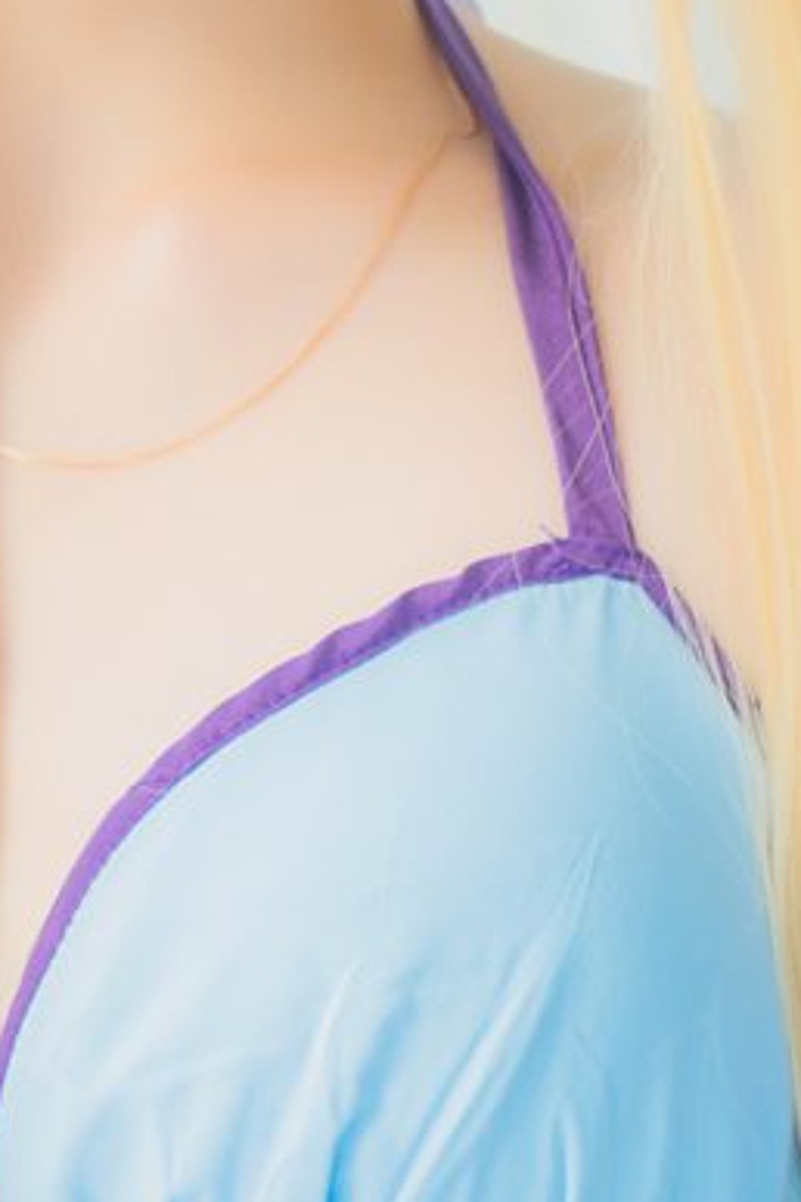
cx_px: 394
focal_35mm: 195
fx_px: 6508
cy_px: 846
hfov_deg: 7.0
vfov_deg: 10.5
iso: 160
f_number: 3.2
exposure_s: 1/125
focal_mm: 42
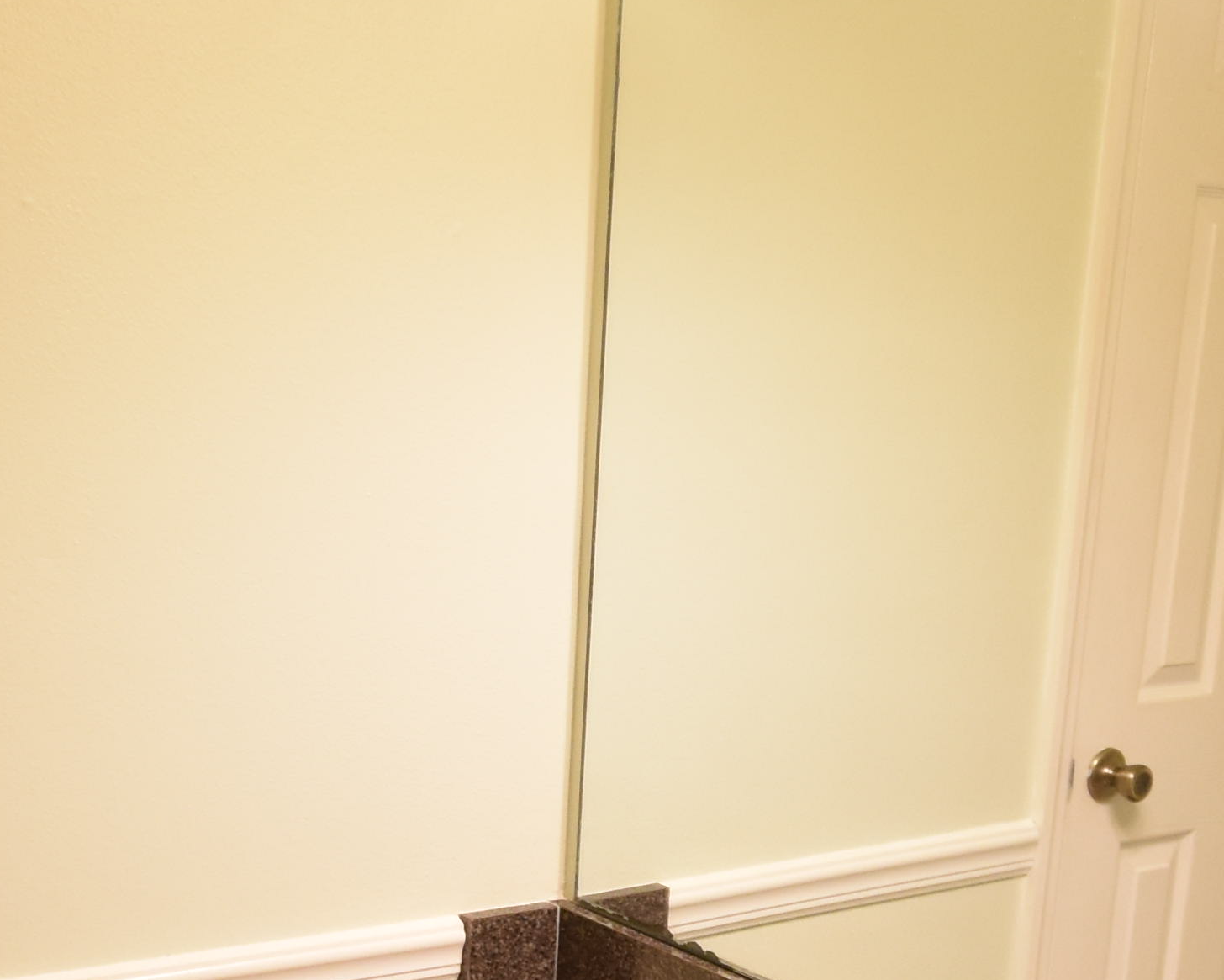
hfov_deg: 32.5
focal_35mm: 58
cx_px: 646
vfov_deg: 25.4
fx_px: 2101
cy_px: 883
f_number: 3.5
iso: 800
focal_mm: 10
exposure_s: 1/45
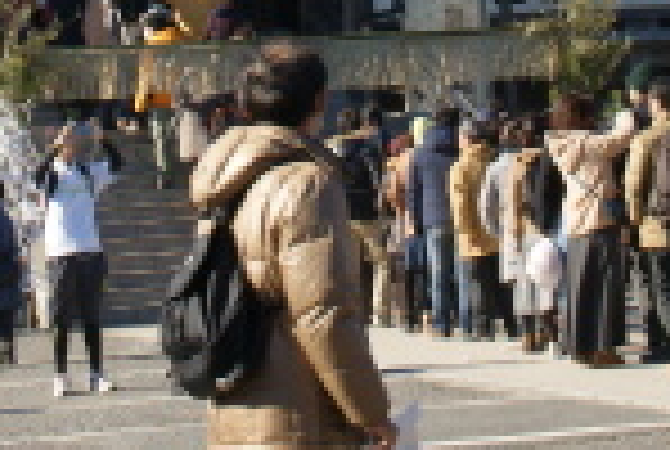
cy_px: -254
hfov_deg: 11.7
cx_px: 333
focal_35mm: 176
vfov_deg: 7.7
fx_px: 3276
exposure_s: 1/100
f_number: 11
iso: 100
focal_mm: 35
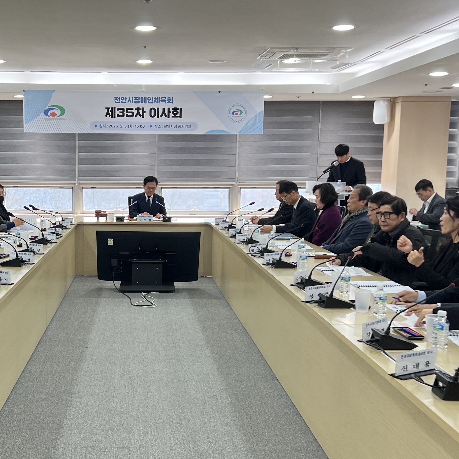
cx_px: 131
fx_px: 780
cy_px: 290
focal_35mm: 52
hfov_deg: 32.3
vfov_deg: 32.6
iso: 80
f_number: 1.5
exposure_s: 1/120
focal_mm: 5.7
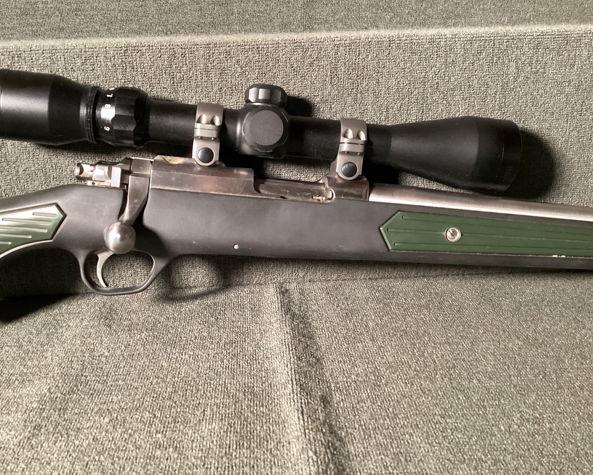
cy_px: 235
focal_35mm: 33
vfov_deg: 44.6
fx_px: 579
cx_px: 270
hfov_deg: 54.1
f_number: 2.4
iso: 320
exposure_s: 1/30
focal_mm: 3.3
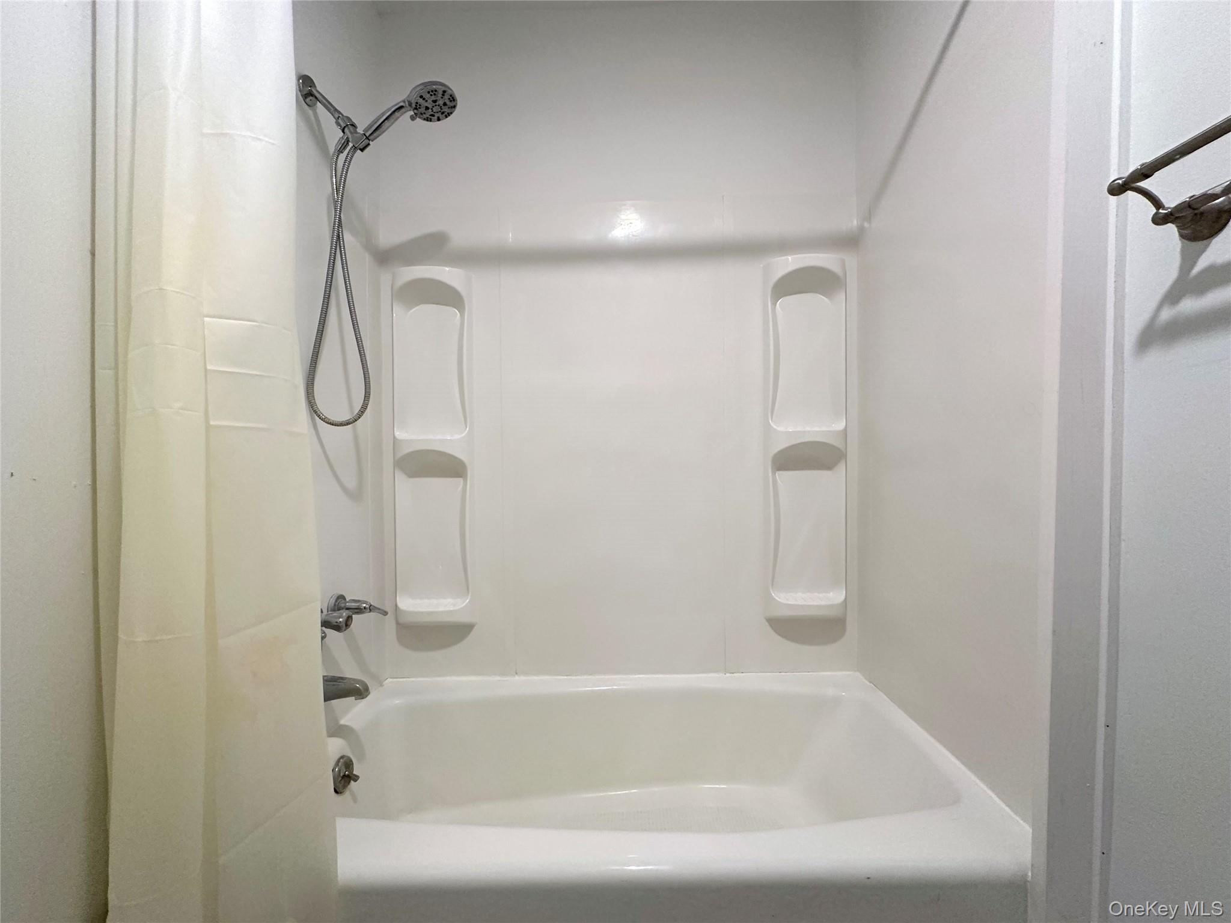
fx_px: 498
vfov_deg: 85.7
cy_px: 462
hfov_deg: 102.1
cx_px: 616
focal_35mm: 14
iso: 320
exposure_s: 1/120
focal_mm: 2.22
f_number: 2.2
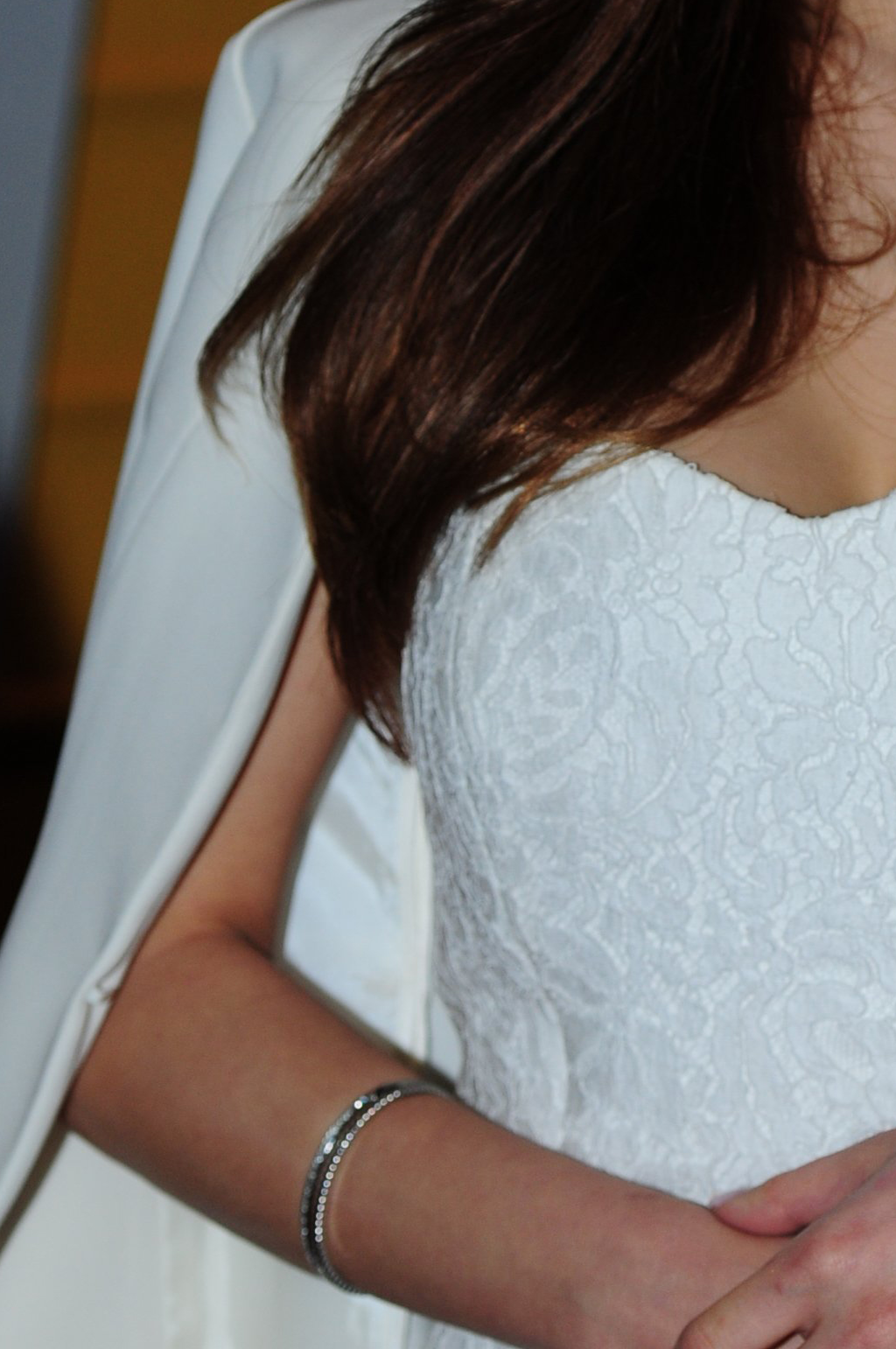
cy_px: 250
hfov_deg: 6.2
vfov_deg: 9.4
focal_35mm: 219
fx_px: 8197
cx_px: 932
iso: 250
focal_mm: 70
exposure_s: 1/250
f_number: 4
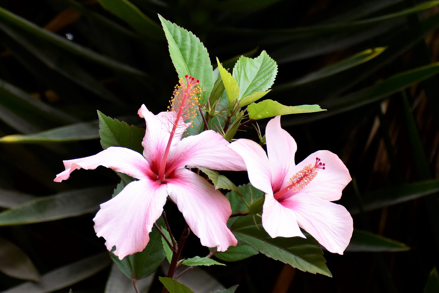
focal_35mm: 78
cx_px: 220
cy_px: 146
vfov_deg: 17.5
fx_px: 951
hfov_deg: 26.0
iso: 560
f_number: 4.8
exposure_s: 1/800
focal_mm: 52
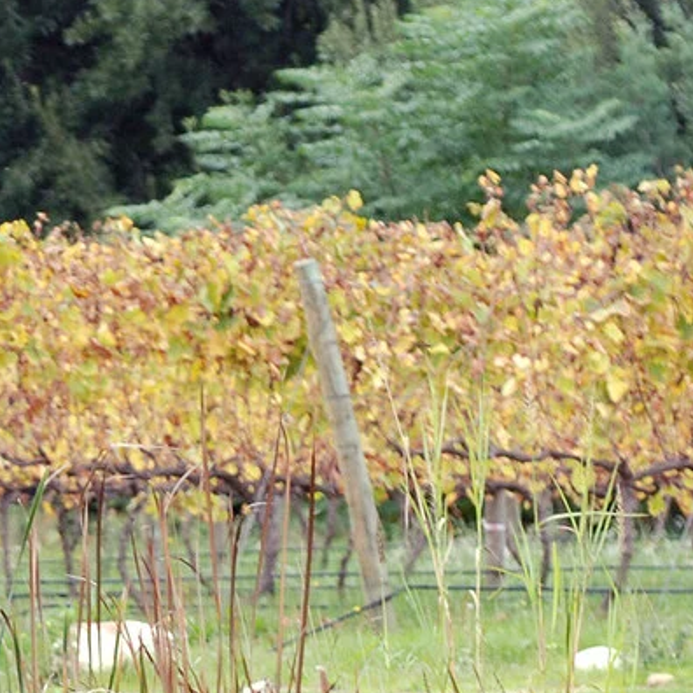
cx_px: -476
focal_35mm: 681
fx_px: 15424
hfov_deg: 2.6
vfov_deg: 2.6
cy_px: 876
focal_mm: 110
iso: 250
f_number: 5.6
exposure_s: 1/160
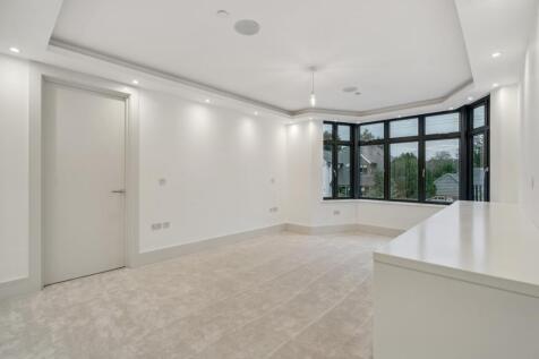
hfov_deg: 96.8
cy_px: 180
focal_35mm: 16
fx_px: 239
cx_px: 270
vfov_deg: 73.7
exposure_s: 1/100
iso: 1600
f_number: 6.3
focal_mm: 16
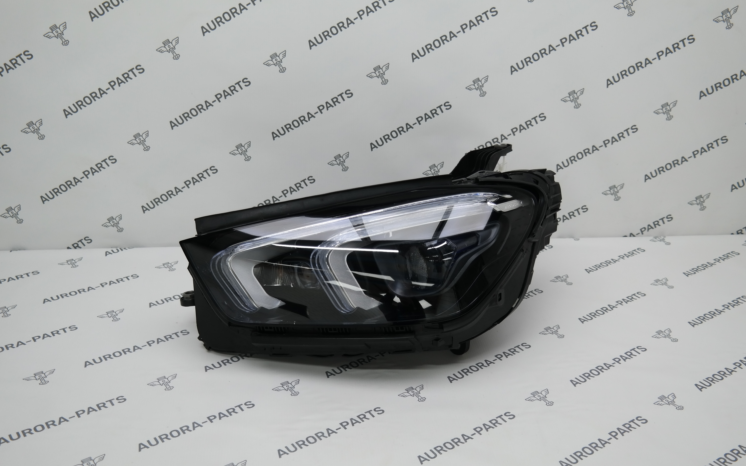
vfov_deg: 34.4
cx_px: 374
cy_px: 242
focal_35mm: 37
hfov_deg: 52.8
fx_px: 752
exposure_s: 1/100
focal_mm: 24
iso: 200
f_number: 4
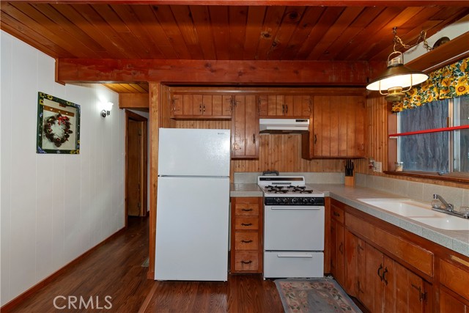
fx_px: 195
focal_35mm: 15
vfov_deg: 77.4
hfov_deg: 100.4
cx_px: 234
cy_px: 156
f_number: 8
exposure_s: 1/30
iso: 400
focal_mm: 10
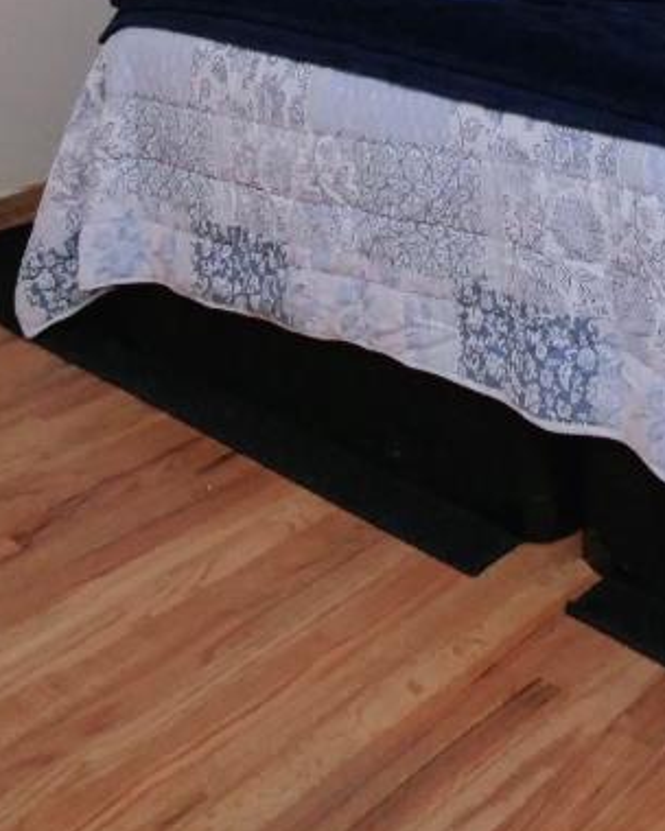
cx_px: 711
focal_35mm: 54
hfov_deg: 26.2
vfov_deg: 27.9
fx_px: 1328
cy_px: -290
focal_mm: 7
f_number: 5.6
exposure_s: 1/160
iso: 800
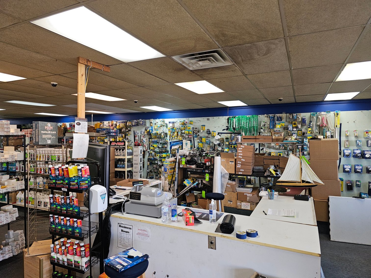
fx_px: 247
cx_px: 186
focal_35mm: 23
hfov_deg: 73.9
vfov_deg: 58.9
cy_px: 139
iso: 100
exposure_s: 1/60
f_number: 1.7
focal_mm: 6.3
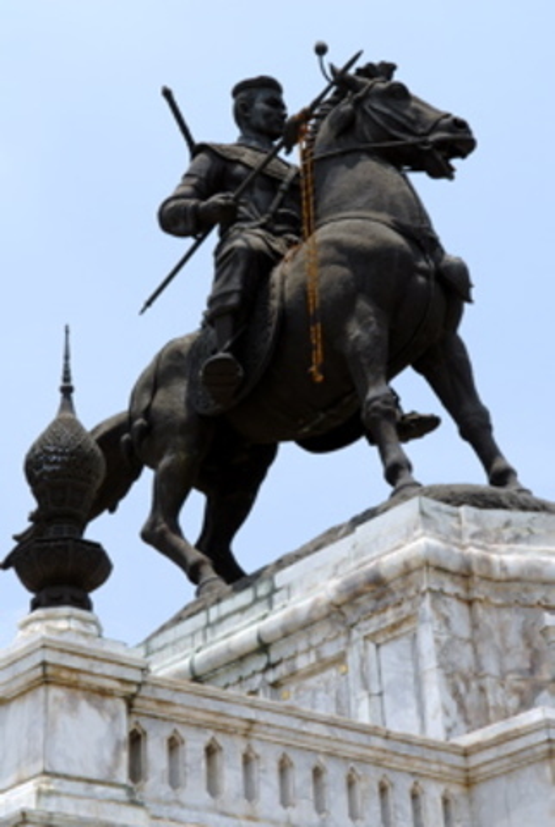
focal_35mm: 75
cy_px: 414
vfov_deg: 26.9
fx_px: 1727
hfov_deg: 18.3
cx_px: 278
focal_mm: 50
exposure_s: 1/250
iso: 100
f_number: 8
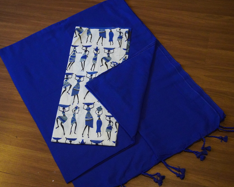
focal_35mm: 55
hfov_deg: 34.4
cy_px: 94
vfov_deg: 27.8
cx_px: 103
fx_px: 378
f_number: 5
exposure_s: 1/125
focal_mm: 31
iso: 6400
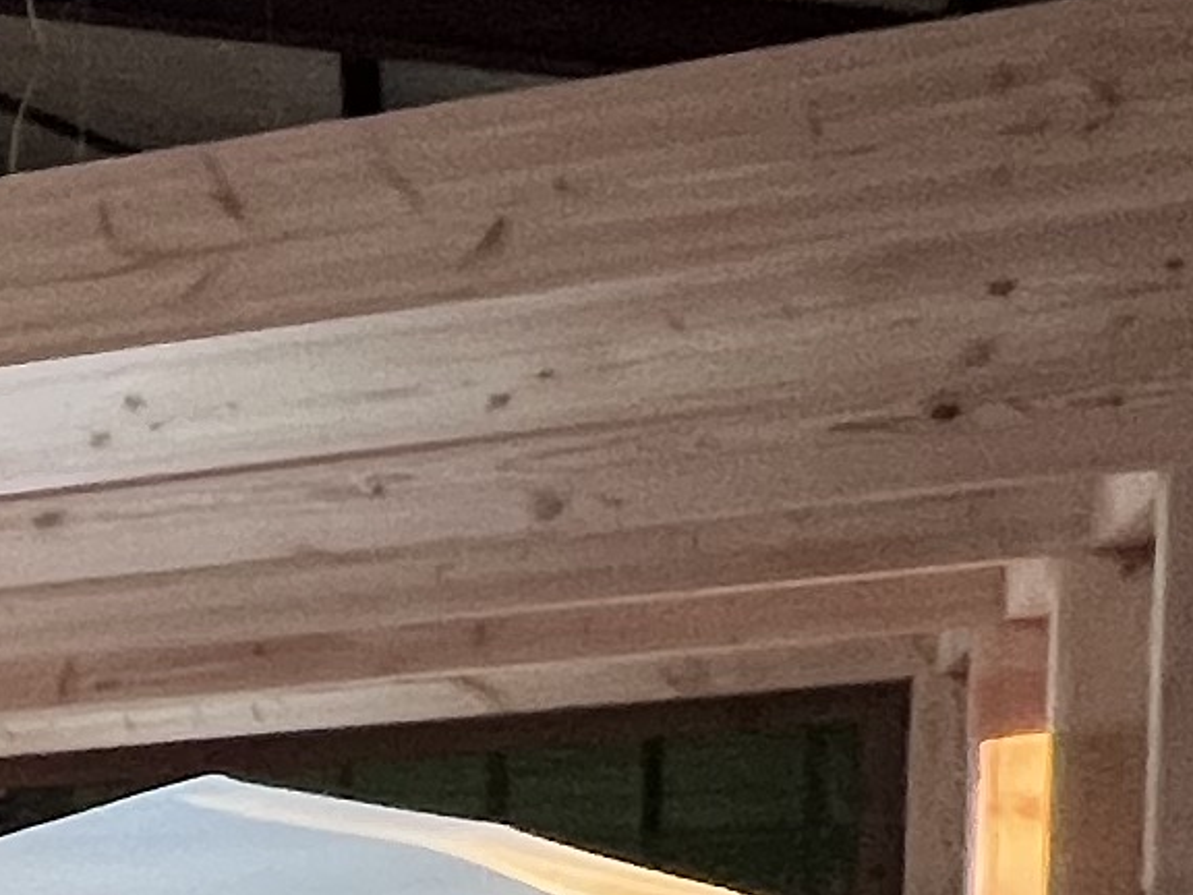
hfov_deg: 13.8
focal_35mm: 91
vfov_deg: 14.8
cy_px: 1444
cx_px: -1802
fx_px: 3136
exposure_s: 1/50
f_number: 1.8
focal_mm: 1.57
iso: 200
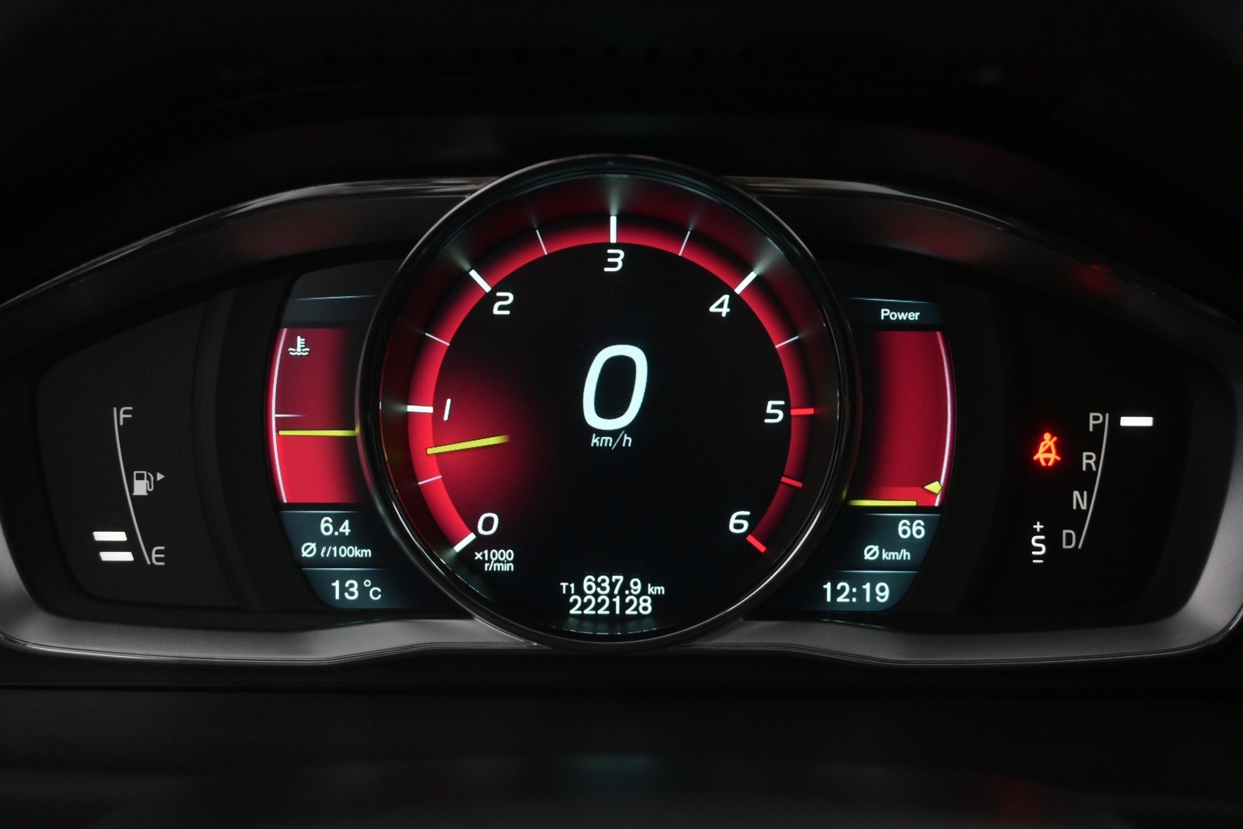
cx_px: 622
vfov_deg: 27.3
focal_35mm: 50
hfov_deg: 40.0
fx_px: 1709
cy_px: 414
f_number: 5
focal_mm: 33
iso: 2500
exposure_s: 1/80
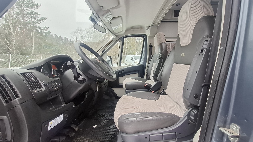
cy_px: 73
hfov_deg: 103.0
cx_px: 131
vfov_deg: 70.5
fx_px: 101
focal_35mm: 15
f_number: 2.2
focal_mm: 1.74
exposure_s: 1/50
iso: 125
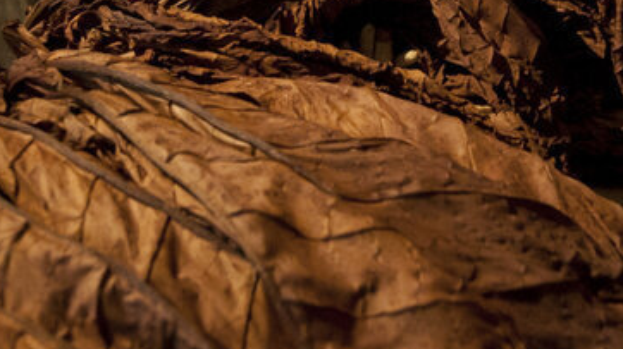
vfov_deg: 23.7
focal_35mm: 47
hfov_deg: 40.0
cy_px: -38
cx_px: 577
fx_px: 776
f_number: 2.8
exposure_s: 1/15
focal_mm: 15
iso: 3200
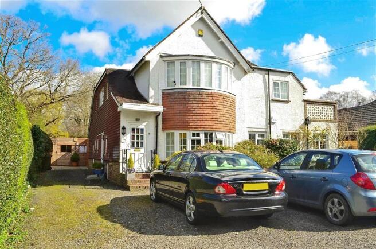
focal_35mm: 30
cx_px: 188
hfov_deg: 62.0
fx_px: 313
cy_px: 124
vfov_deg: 43.4
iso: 200
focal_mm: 20
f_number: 14
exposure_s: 1/80
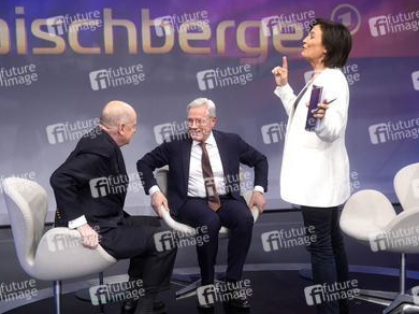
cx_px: 196
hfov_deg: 38.2
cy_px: 158
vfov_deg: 29.1
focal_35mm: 50
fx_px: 605
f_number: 2.2
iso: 640
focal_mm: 30
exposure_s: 1/200
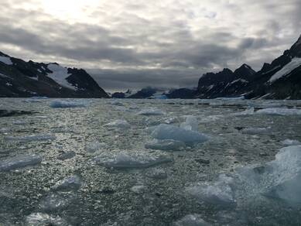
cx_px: 150
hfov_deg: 61.6
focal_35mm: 29
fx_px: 252
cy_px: 113
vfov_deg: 48.3
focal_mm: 4.15
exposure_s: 1/4566
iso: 32
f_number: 2.2
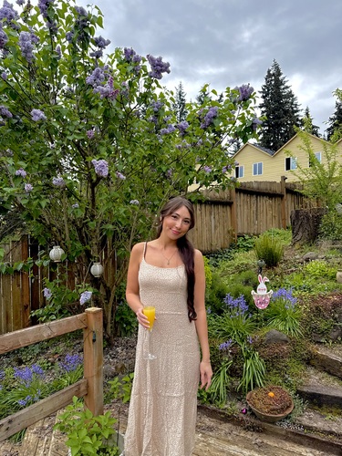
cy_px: 228
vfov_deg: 71.6
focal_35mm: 24
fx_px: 316
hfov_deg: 56.8
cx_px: 171
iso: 100
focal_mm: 6.76
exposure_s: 1/1901
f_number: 1.78
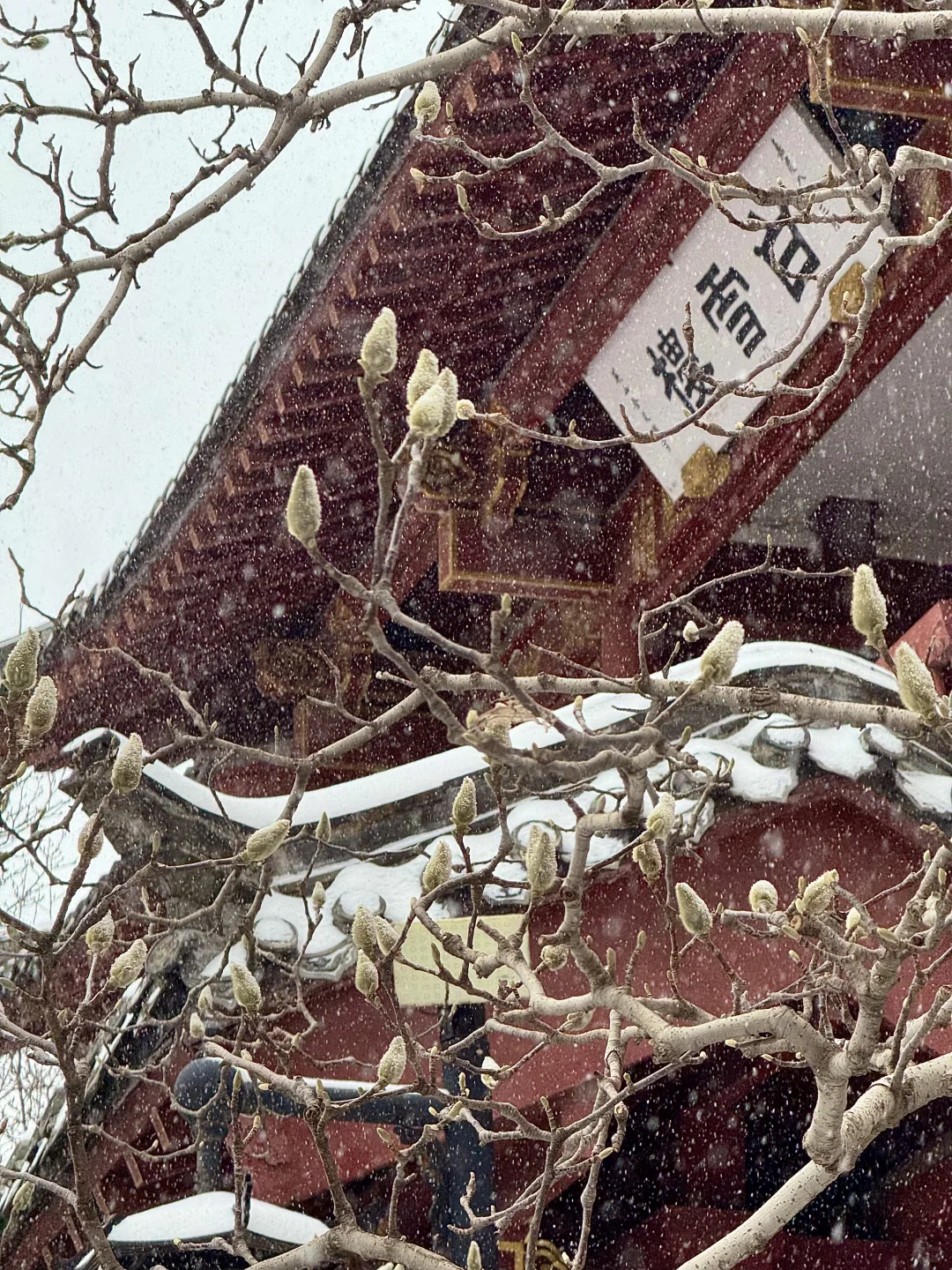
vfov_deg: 16.4
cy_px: 635
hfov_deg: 12.3
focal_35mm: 120
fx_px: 4400
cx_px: 476
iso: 50
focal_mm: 15.66
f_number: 2.8
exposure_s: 1/152
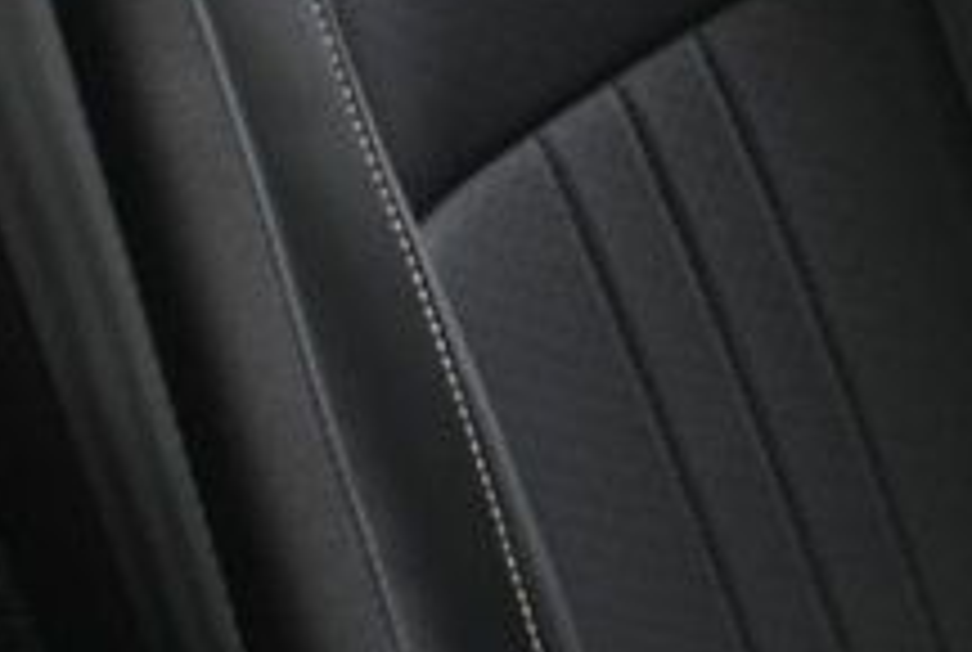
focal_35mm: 218
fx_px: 5898
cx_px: 1404
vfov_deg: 6.3
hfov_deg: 9.2
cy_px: 398
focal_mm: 23
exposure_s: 1/160
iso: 100
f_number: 3.8
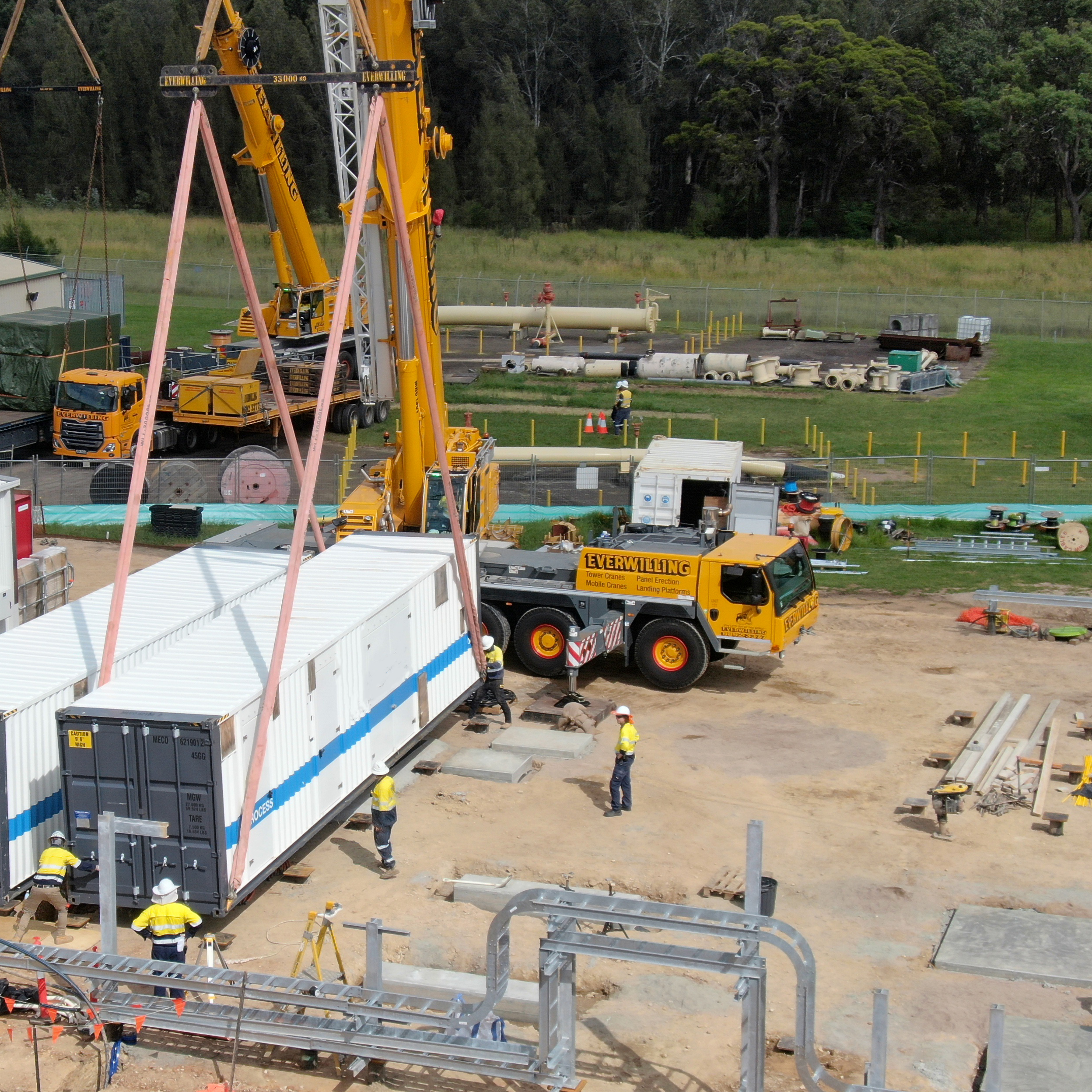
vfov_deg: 25.3
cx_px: 408
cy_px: 595
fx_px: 2427
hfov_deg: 25.3
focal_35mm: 68
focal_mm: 8.6
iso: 100
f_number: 3.8
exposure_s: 1/1000
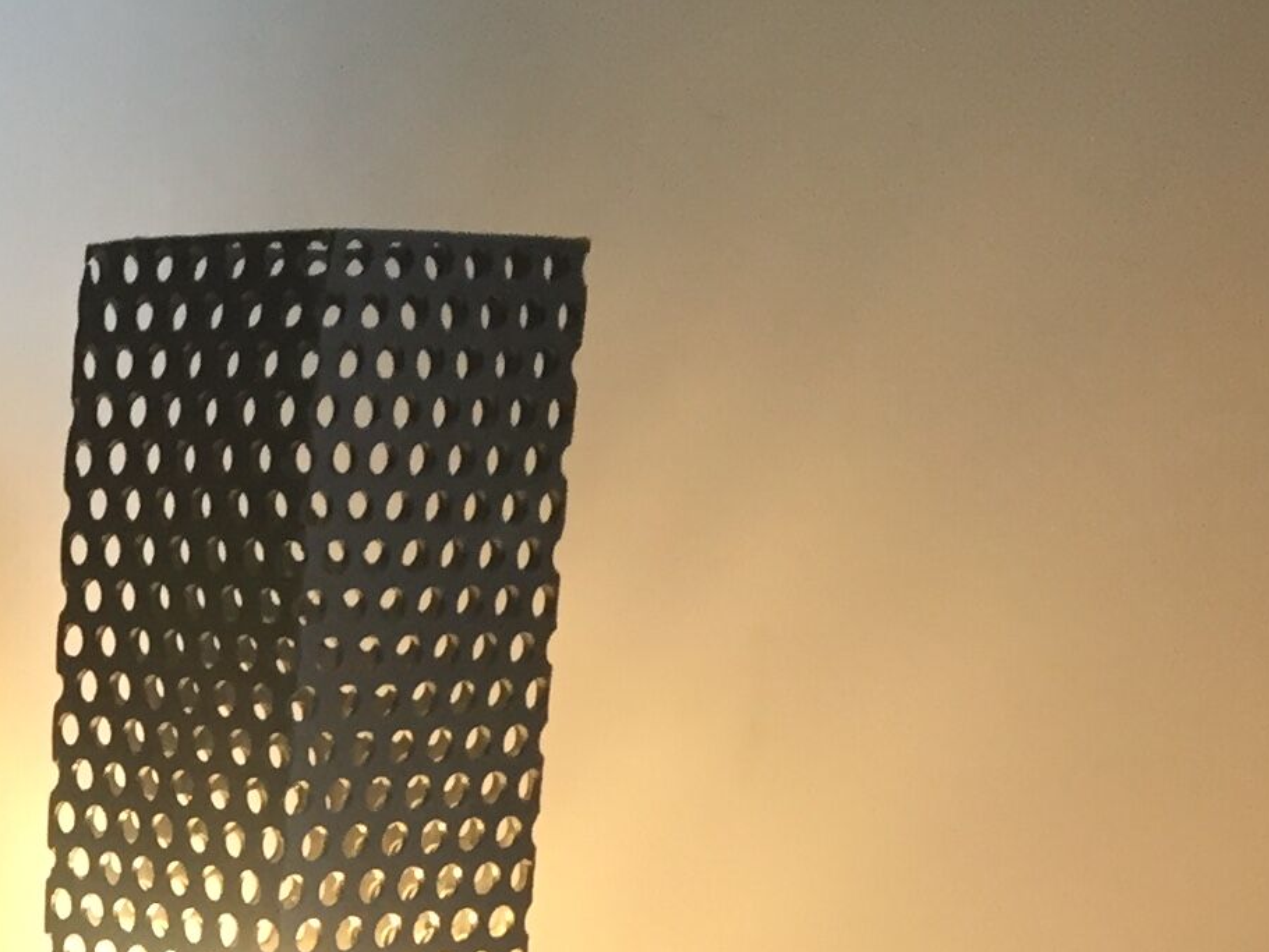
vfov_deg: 13.1
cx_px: -410
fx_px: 3814
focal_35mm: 104
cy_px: 1592
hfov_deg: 17.6
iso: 125
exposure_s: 1/33
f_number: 2.2
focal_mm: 4.15
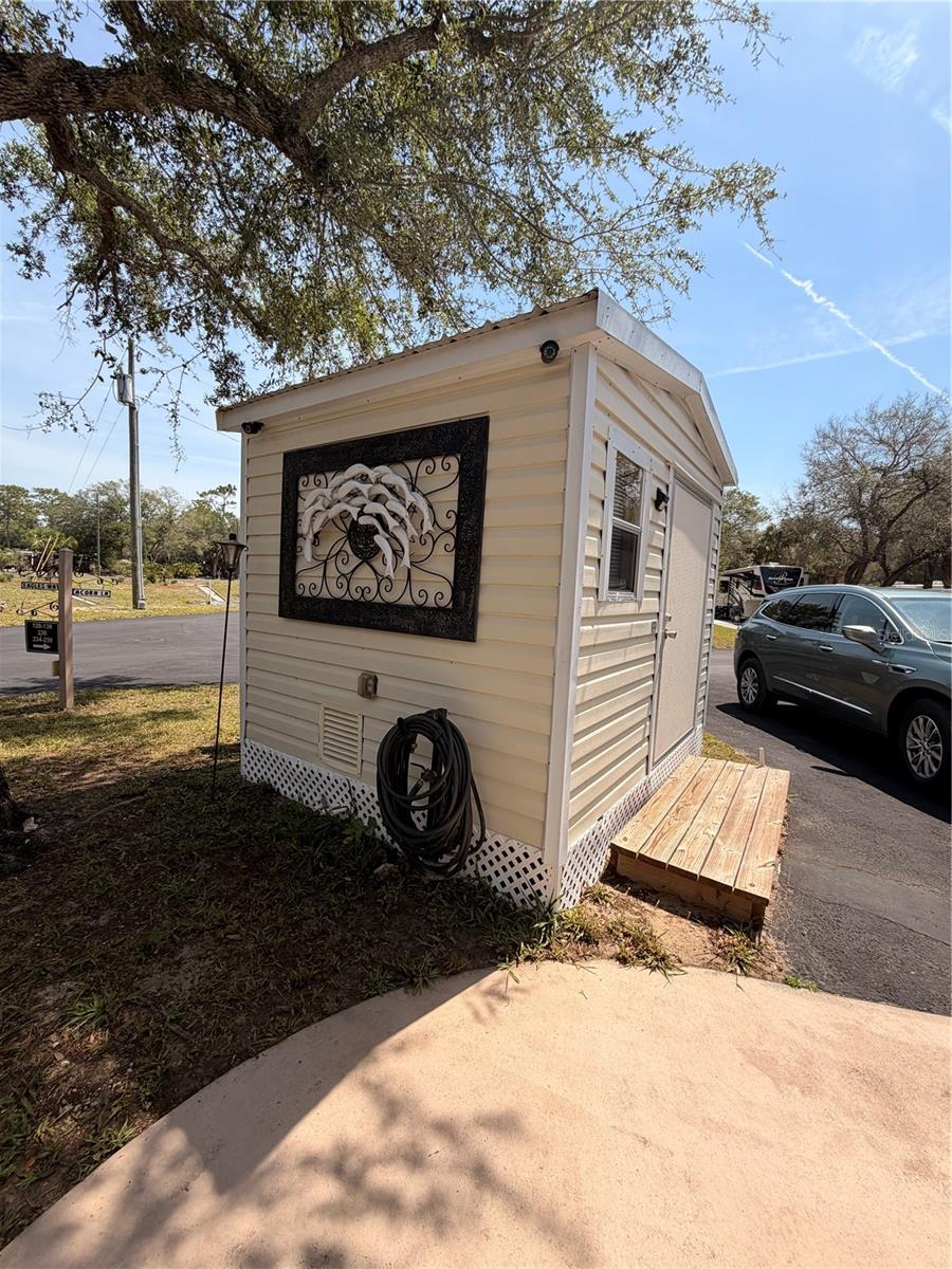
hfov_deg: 85.7
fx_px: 513
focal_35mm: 14
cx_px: 476
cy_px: 634
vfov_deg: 102.1
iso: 25
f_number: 2.2
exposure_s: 1/770
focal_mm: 2.22
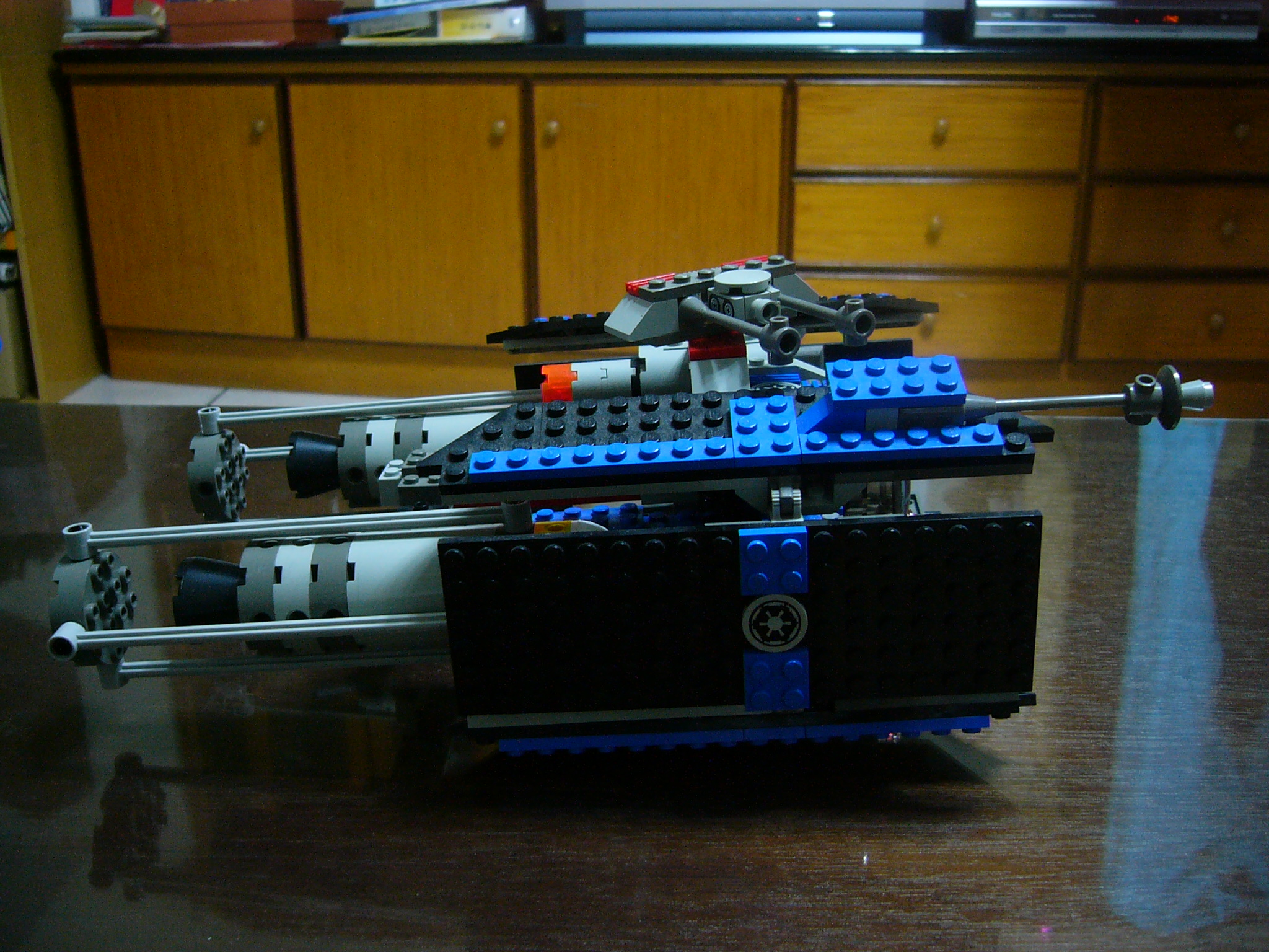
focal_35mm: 35
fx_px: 1283
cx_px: 634
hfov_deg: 52.6
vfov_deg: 40.7
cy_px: 476
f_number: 2.8
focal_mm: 5.8
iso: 200
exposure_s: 1/8
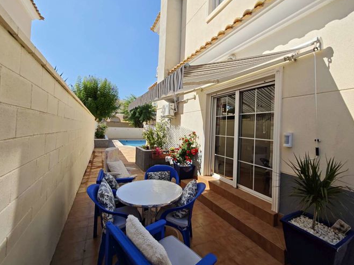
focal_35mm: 15
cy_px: 126
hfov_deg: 98.2
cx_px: 176
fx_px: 153
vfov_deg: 81.7
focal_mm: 2.16
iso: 50
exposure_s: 1/699
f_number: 2.2
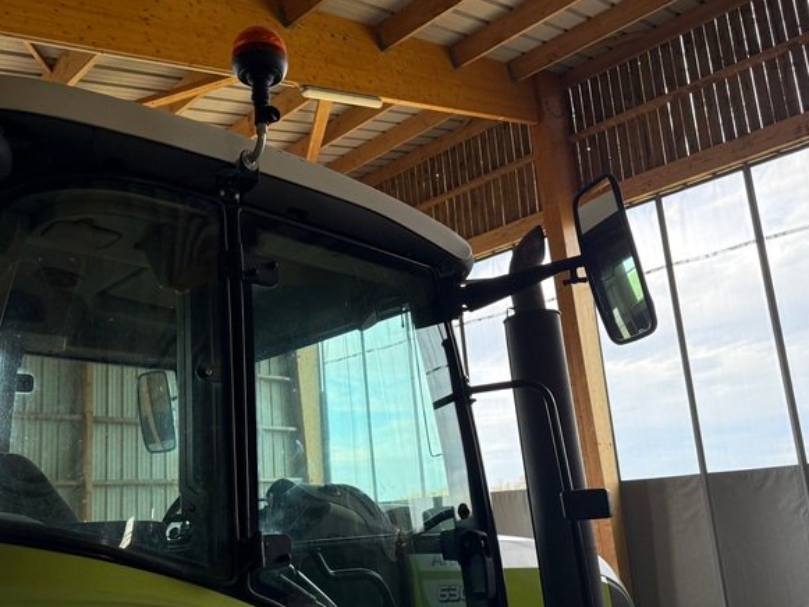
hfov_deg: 58.0
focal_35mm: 31
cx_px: 338
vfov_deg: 45.1
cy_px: 375
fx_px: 725
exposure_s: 1/166
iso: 200
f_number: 1.78
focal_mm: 6.76
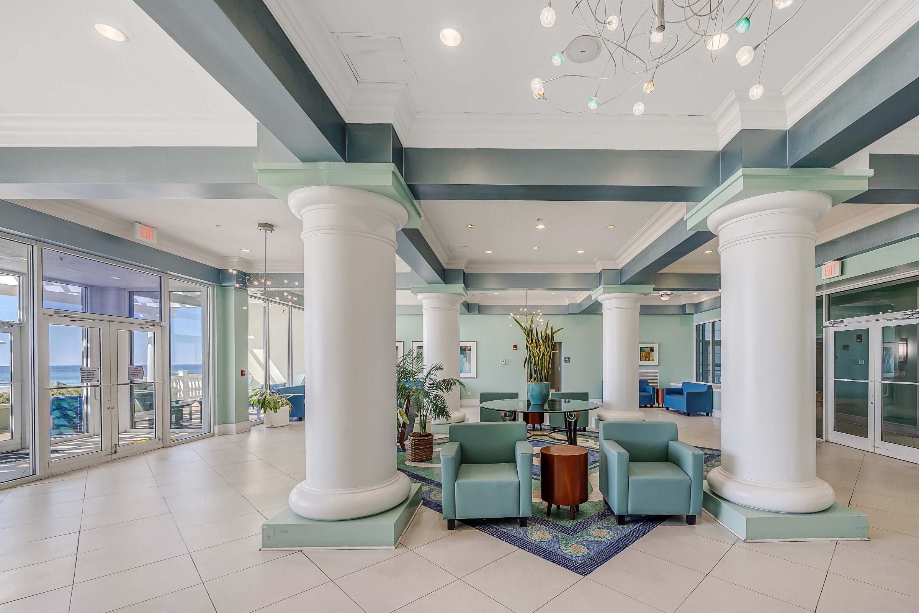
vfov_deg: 76.5
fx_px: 383
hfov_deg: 99.5
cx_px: 533
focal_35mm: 15
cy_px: 367
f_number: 5.6
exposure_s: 1/20
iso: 100
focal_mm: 12
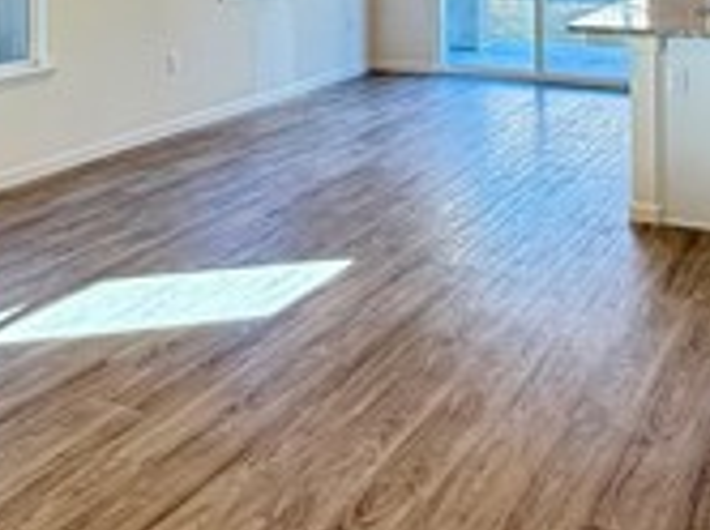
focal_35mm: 54
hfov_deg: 35.1
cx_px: 210
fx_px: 1106
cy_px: -73
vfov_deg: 24.8
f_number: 2.2
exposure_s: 1/120
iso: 200
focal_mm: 2.22
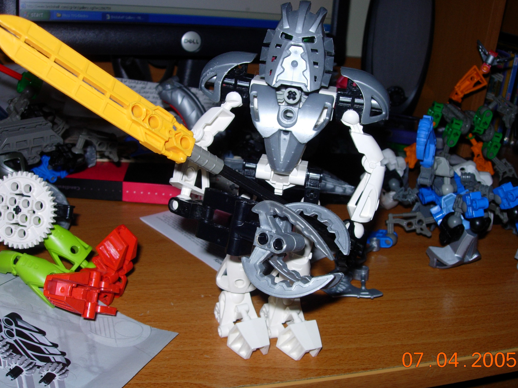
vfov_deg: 36.0
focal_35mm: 40
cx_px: 266
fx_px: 599
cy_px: 199
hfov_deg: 46.8
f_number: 4.8
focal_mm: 7.8
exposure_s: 1/64
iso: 79
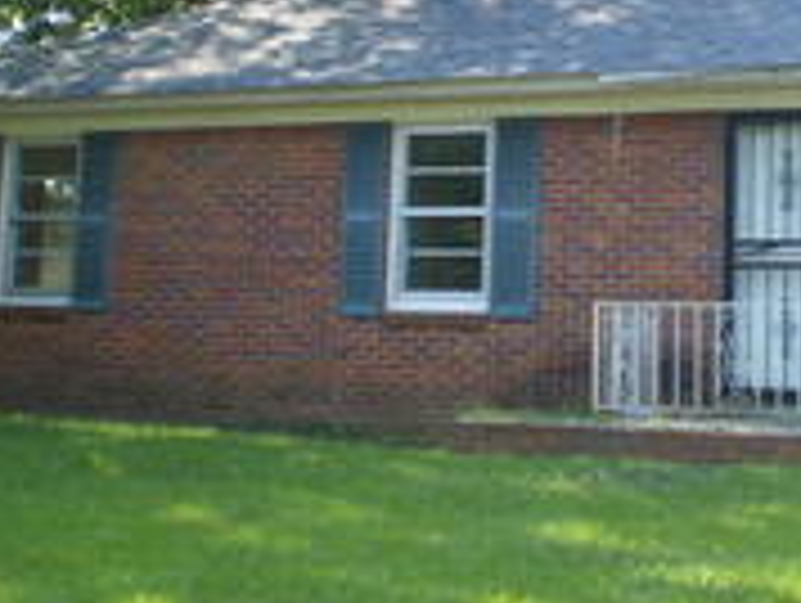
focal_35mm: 70
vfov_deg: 20.8
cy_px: 117
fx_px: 1622
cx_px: 585
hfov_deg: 27.4
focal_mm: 6.3
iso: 64
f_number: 3.1
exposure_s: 1/200
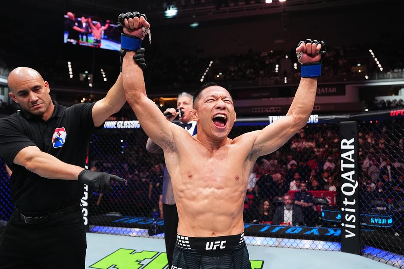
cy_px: 134
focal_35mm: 23
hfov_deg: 76.1
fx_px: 258
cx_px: 202
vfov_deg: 55.1
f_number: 2.8
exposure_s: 1/1250
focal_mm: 23
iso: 3200
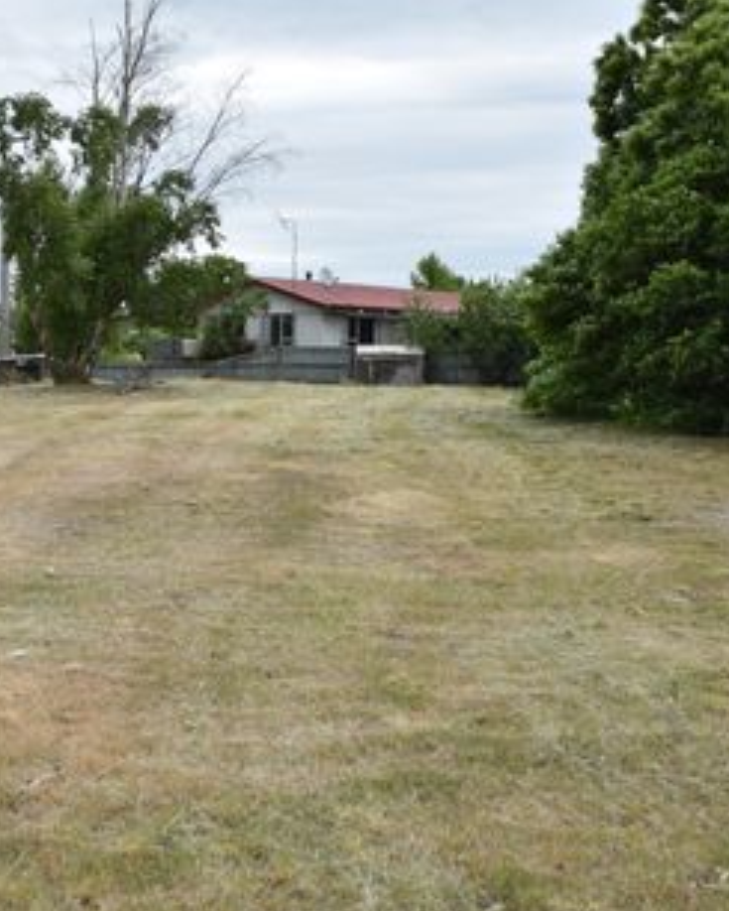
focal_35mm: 37
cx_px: 158
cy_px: 460
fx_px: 990
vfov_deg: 49.4
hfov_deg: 39.0
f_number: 9
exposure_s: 1/320
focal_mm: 17
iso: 200
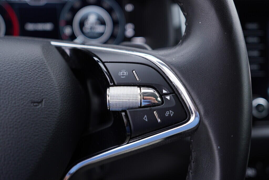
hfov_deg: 53.1
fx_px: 269
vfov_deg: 36.9
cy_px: 90
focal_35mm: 36
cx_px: 134
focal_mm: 24
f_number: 2.8
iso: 125
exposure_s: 1/40
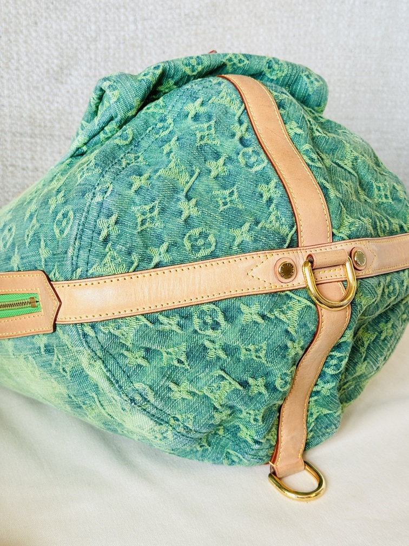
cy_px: 273
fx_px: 756
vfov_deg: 39.7
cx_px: 204
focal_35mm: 48
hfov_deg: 30.3
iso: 80
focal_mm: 6.76
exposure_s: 1/100
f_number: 1.78
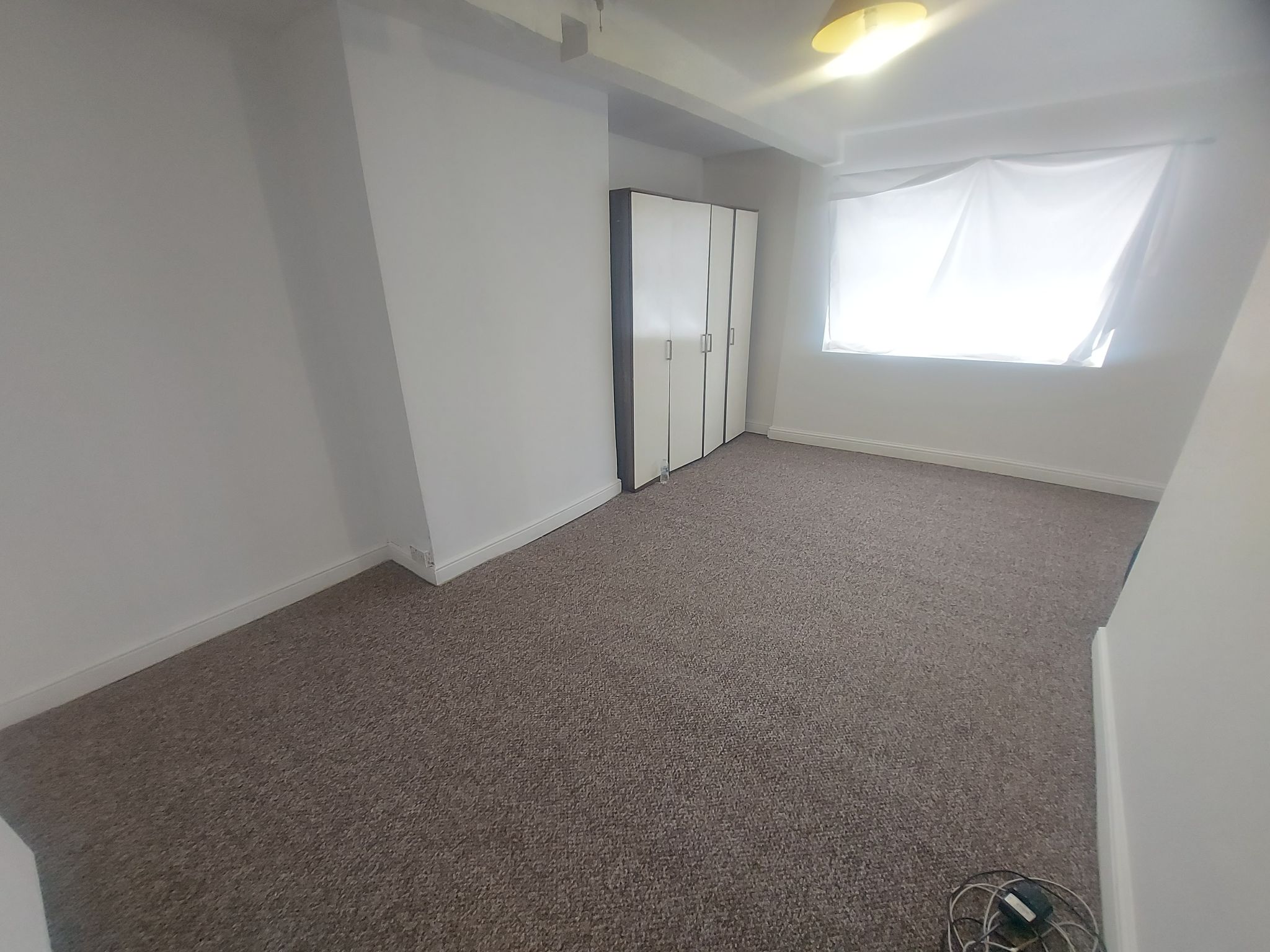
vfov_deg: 89.9
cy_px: 476
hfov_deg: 106.2
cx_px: 635
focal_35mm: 13
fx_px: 477
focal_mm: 1.74
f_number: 2.2
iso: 320
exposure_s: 1/25
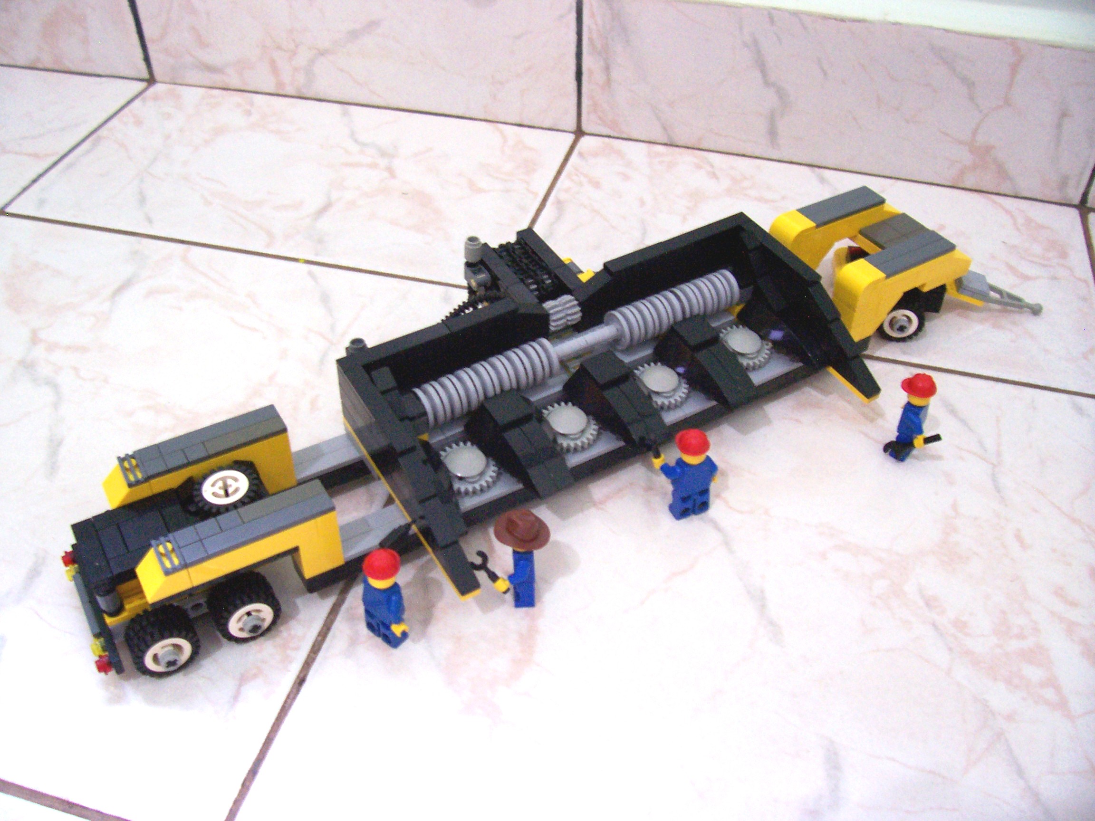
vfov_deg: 41.8
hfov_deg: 54.0
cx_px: 548
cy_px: 410
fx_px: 1076
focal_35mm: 34
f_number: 2.7
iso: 160
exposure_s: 1/8
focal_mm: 5.6
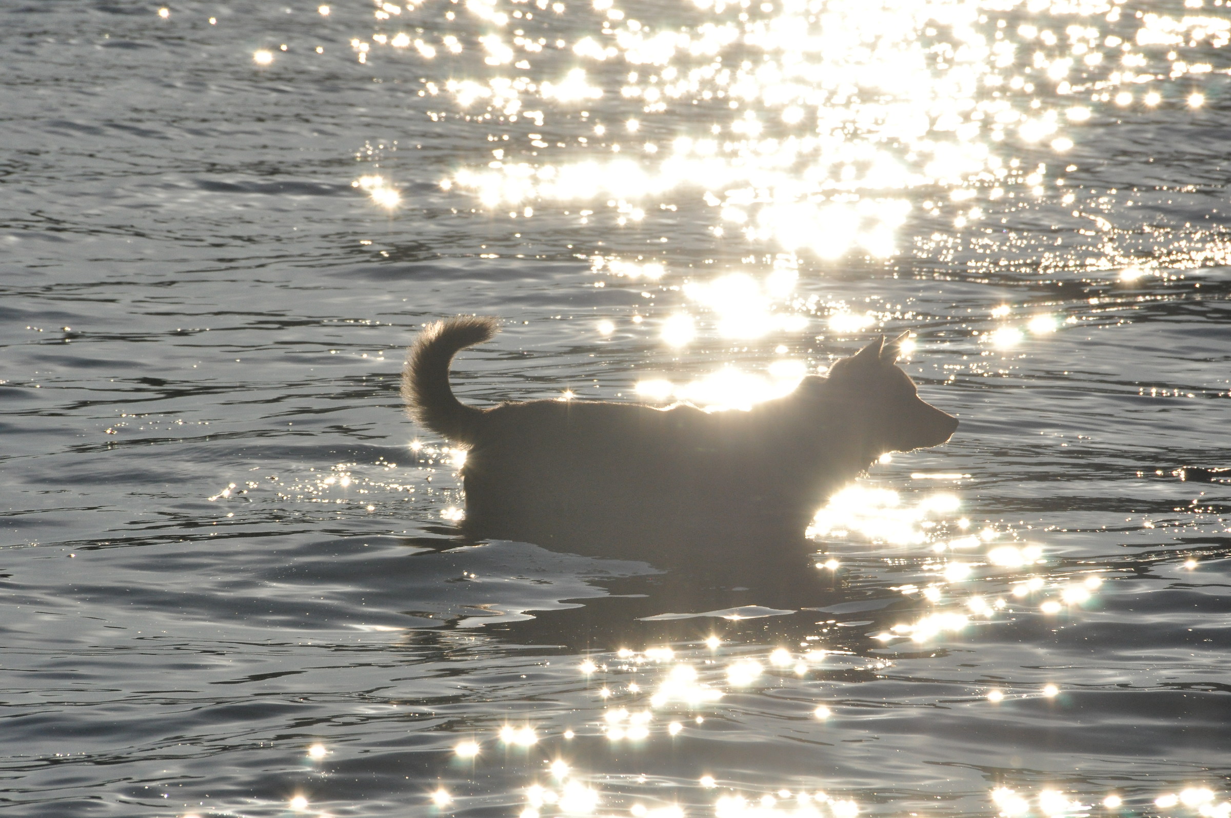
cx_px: 616
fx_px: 12807
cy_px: 409
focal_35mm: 375
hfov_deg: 5.5
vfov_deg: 3.7
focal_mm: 250
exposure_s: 1/4000
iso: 800
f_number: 16
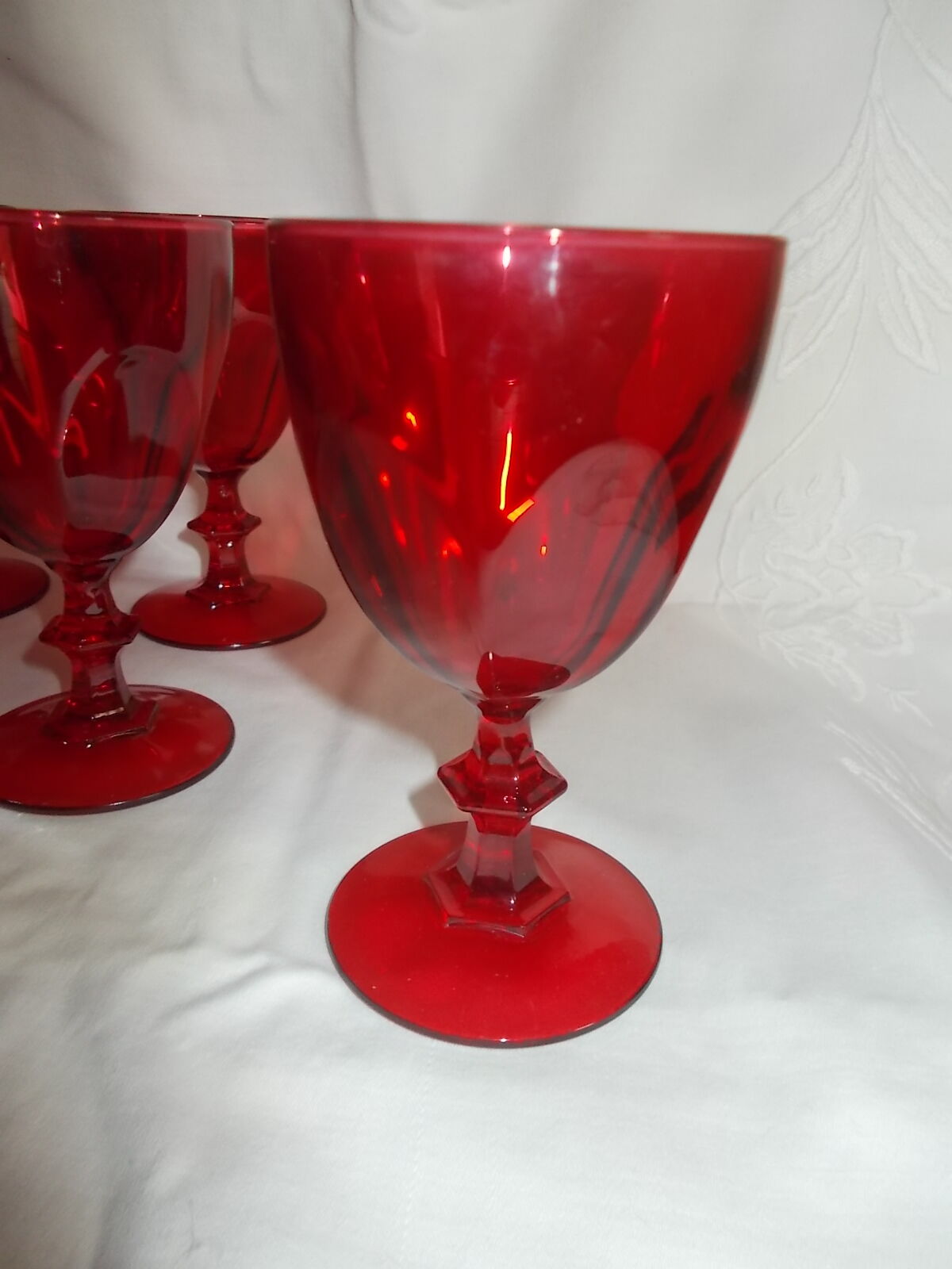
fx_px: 953
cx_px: 476
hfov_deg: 53.1
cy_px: 634
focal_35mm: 26
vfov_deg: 67.3
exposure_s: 1/25
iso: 200
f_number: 3.2
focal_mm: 4.6
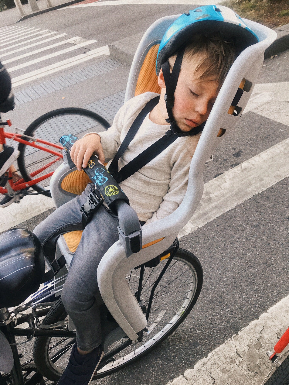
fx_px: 312
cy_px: 192
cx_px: 144
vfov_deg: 63.4
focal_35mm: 28
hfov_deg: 49.8
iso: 25
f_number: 1.8
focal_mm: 3.99
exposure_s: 1/40
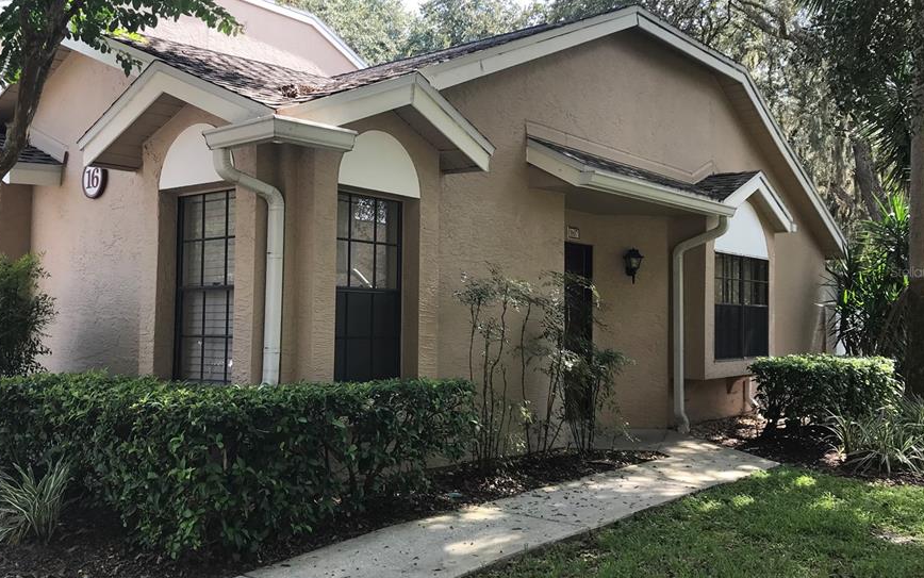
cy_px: 271
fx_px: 882
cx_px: 410
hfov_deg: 55.2
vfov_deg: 36.3
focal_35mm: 35
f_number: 1.8
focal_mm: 3.99
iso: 20
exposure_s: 1/324
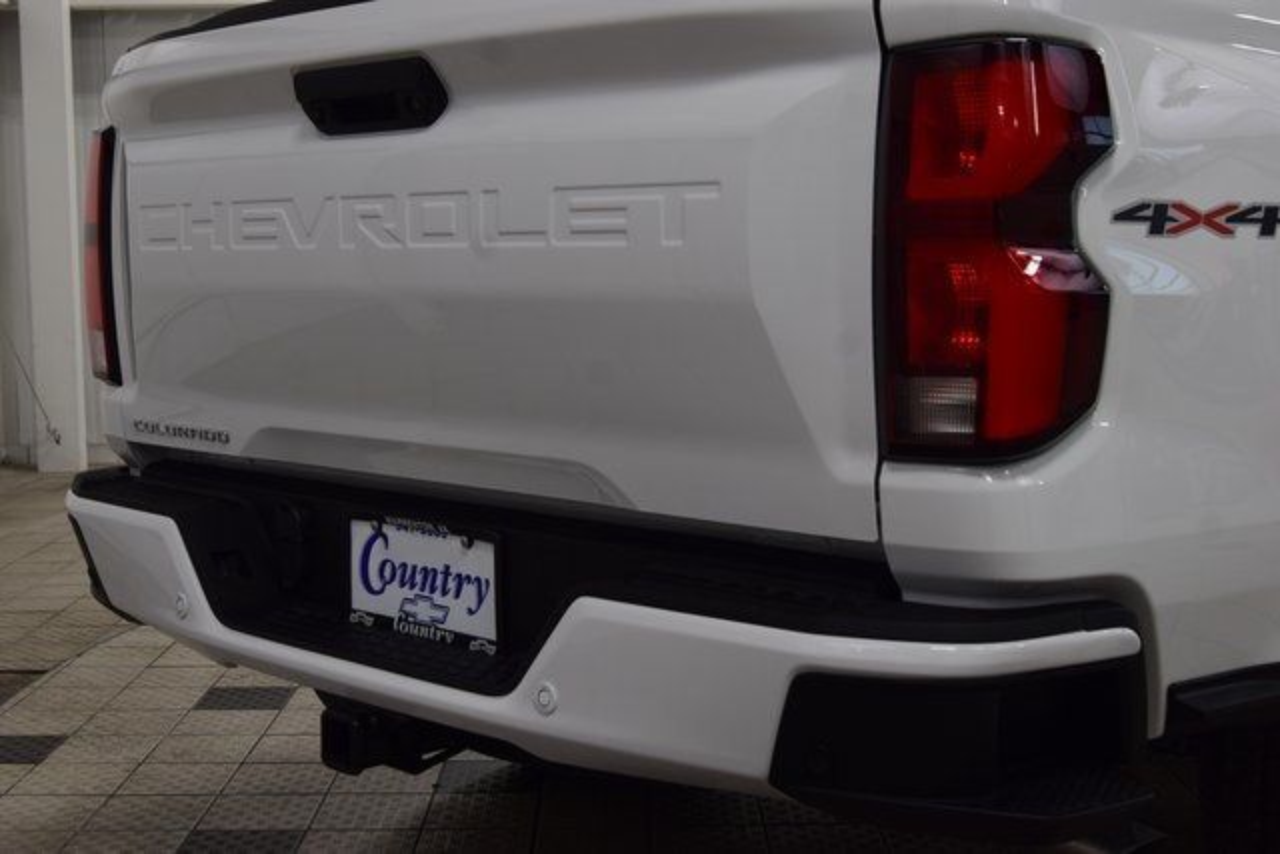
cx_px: 640
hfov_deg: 38.9
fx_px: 1814
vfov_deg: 26.5
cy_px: 427
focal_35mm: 51
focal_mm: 34
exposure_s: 1/25
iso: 400
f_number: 7.1
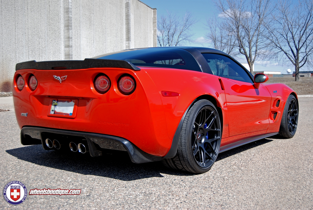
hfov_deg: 43.6
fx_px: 392
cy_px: 105
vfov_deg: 29.9
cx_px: 156
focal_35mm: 45
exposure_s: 1/500
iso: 110
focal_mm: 30
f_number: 4.2
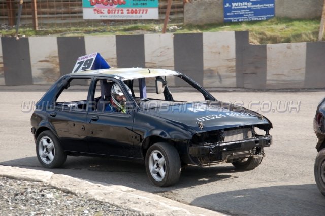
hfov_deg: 17.5
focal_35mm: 117
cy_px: 108
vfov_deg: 11.7
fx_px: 1056
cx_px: 162
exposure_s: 1/640
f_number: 5.6
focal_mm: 78
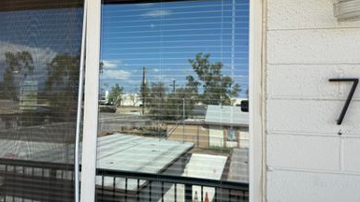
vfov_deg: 34.5
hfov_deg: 57.9
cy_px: 79
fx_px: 324
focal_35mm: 34
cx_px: 156
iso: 80
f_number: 1.78
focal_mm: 6.76
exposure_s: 1/1949
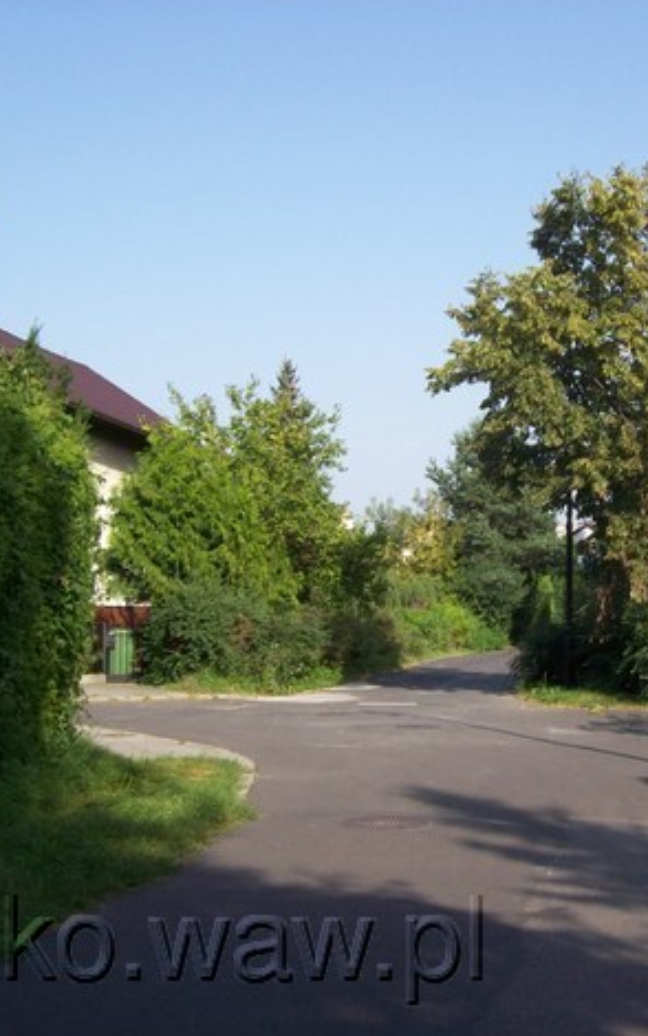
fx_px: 1468
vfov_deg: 38.9
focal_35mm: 52
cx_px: 509
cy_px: 522
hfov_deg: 24.5
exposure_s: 1/355
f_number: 4.8
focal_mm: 6
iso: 80
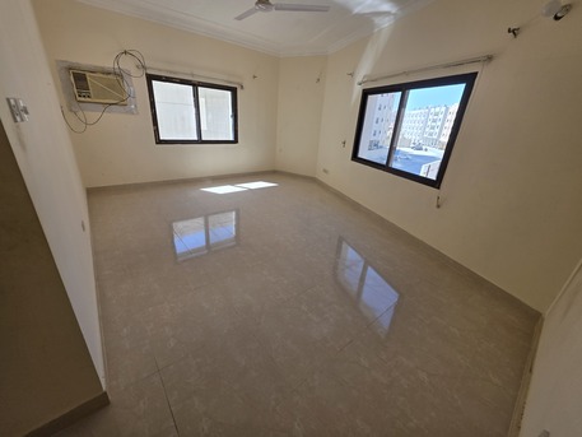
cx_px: 291
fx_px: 219
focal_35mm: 13
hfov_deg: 106.2
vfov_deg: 89.9
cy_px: 218
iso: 50
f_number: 1.9
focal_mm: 2.2
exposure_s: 1/120
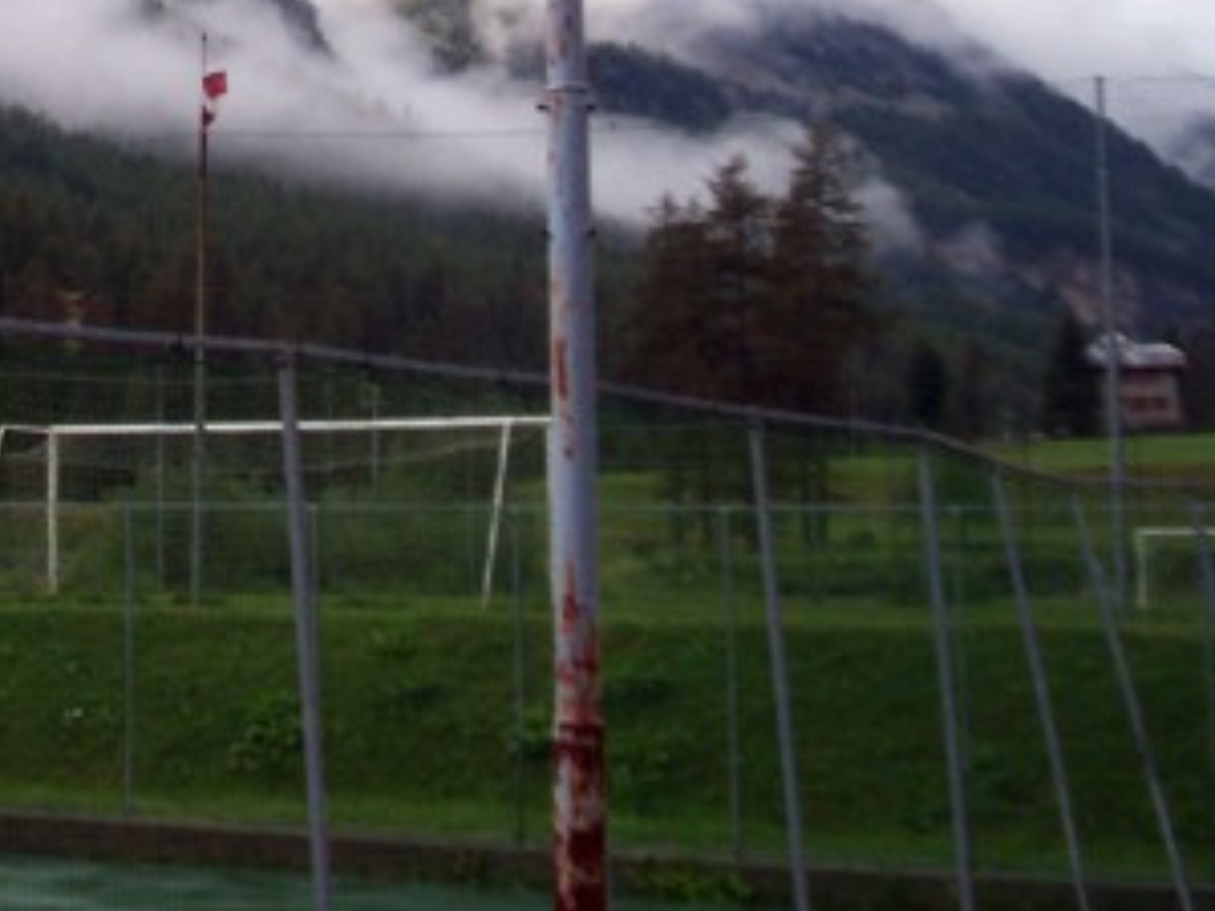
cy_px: -170
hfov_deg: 19.6
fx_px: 3370
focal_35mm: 96
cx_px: -97
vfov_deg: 14.9
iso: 100
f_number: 4.5
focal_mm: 5.9
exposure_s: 1/189
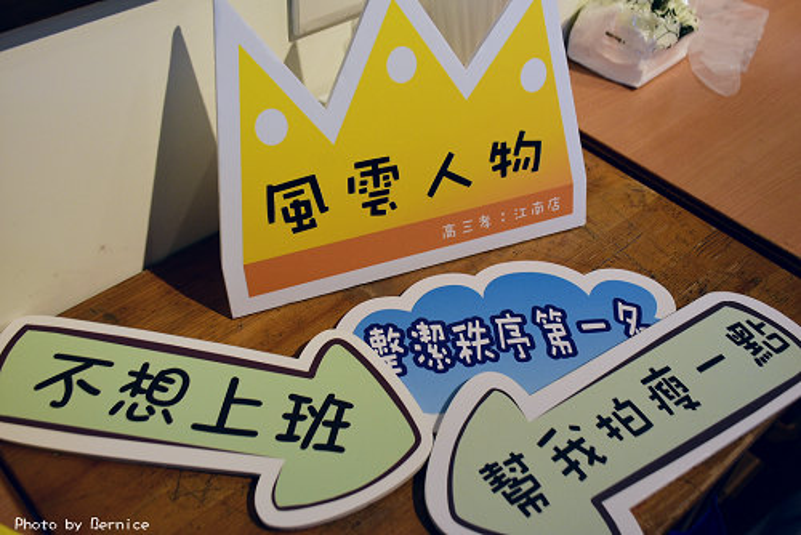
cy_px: 268
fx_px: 801
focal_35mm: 36
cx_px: 400
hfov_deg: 53.1
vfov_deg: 36.9
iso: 1100
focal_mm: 24
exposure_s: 1/40
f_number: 5.6
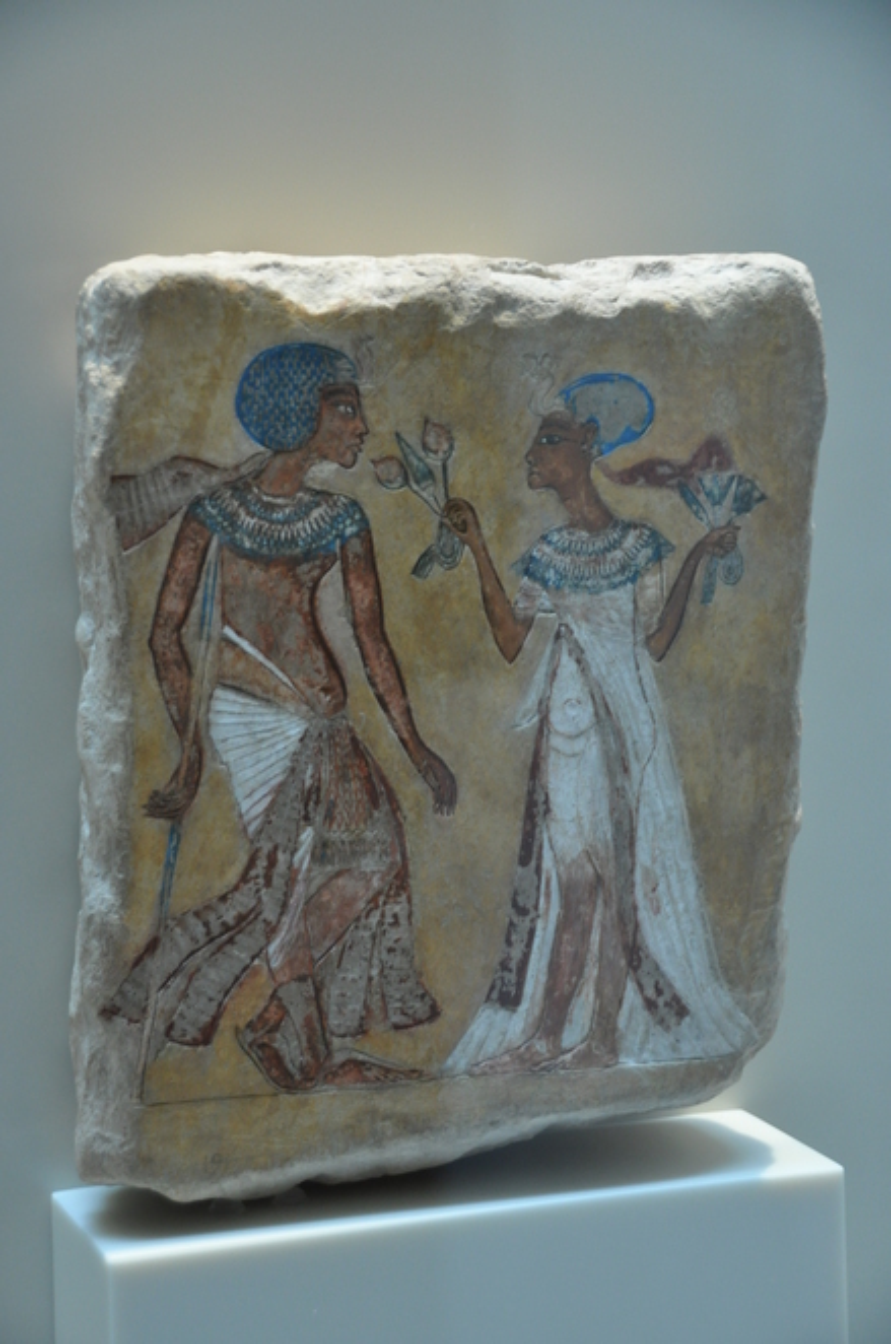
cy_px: 672
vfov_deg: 22.7
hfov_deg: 15.1
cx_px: 446
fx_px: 3353
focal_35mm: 90
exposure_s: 1/50
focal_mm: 60
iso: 1000
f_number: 4.8
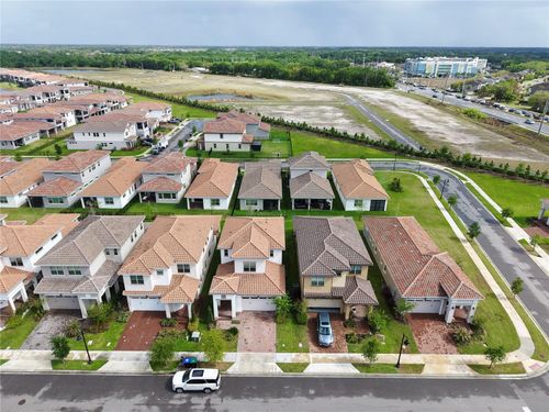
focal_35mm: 24
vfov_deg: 56.8
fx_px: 381
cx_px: 274
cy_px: 206
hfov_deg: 71.6
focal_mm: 8.67
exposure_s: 1/2500
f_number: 1.8
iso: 100
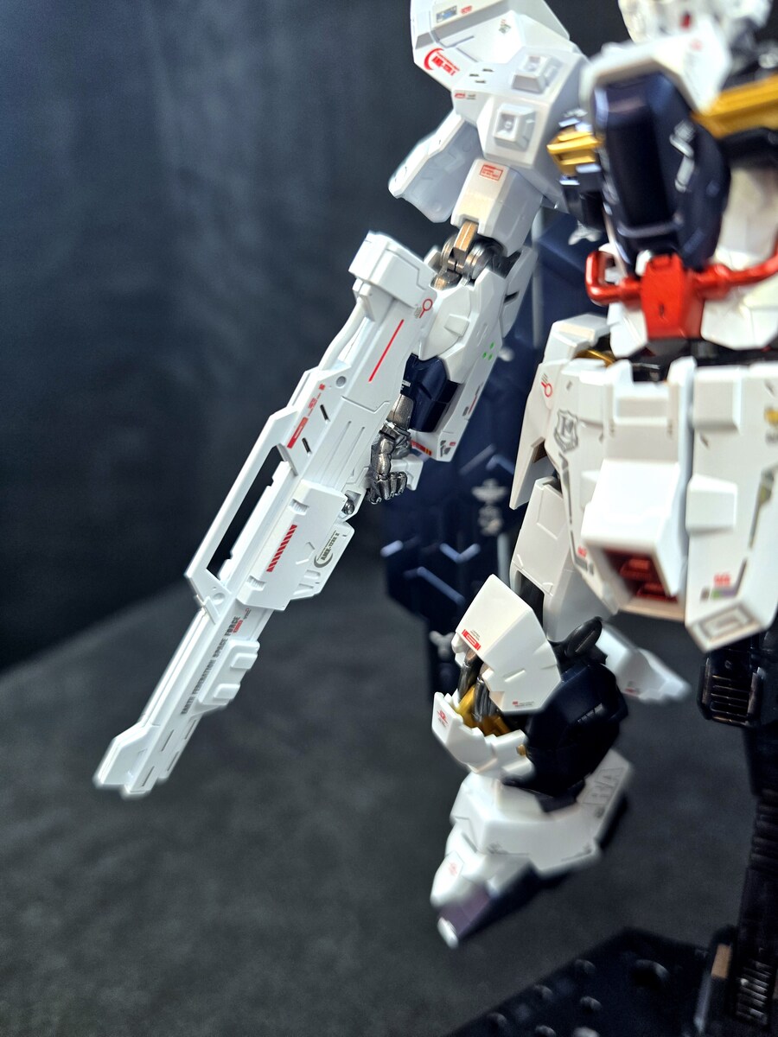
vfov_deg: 73.9
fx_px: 689
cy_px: 518
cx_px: 389
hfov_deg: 58.9
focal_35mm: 23
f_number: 1.7
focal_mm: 6.3
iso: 250
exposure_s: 1/120
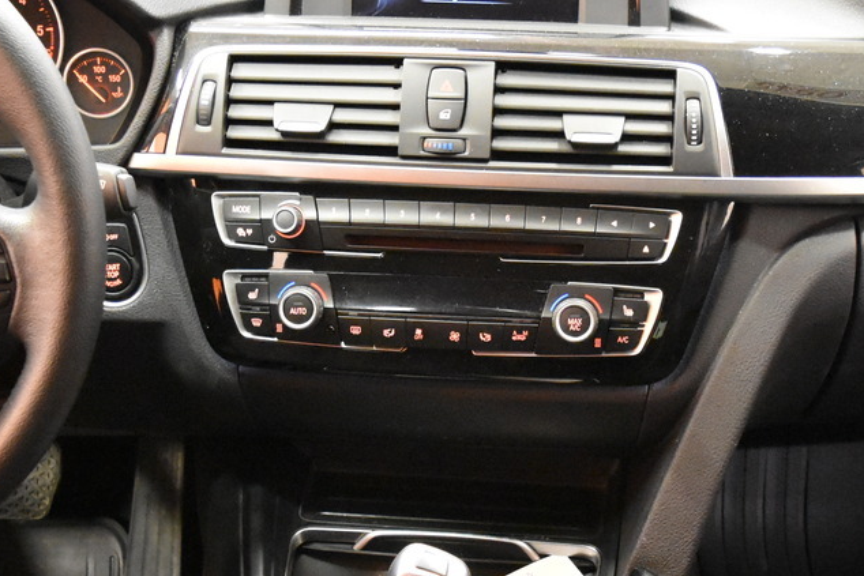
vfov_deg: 19.7
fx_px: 1656
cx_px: 454
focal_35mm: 69
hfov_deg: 29.2
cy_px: 376
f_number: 3.5
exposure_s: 1/60
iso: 6400
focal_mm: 18
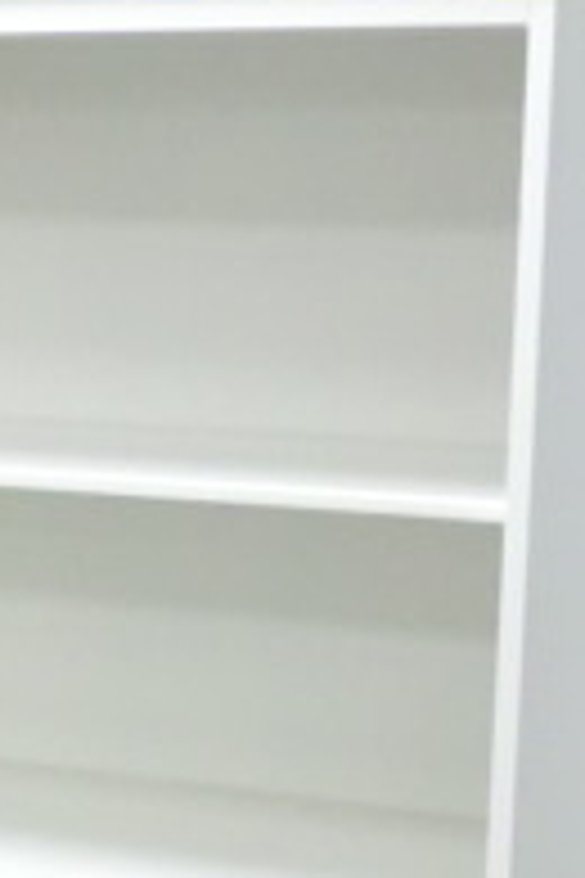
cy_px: 842
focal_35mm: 109
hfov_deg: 12.5
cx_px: 126
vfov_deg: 18.4
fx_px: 2657
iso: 800
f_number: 3.5
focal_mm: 5.8
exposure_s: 1/50
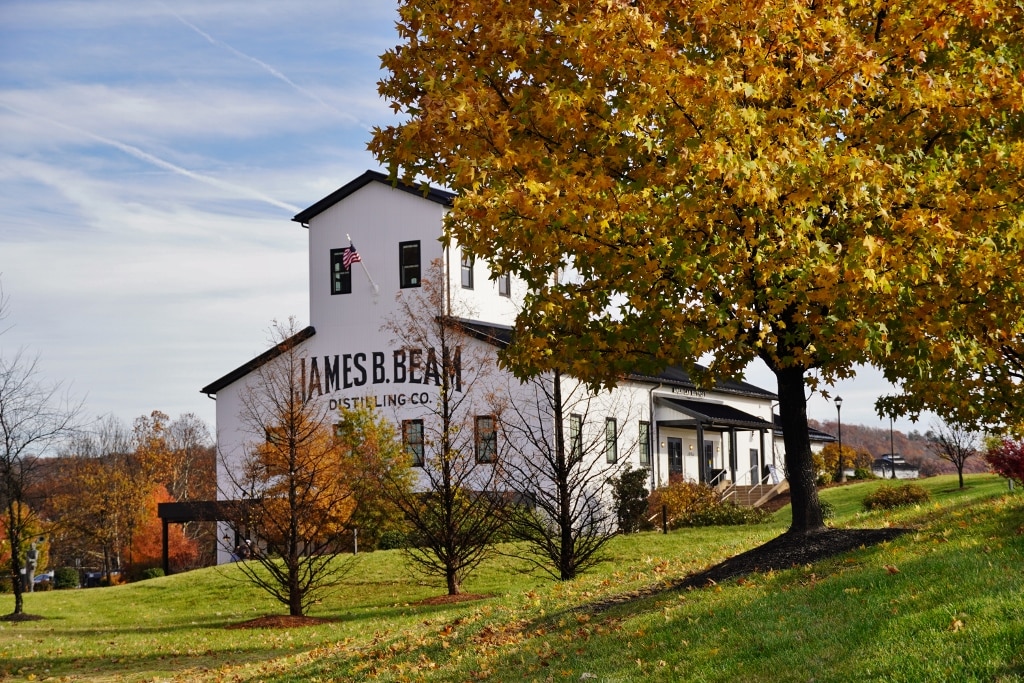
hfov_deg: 28.1
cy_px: 342
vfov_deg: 18.9
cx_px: 512
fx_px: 2048
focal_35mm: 72
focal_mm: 48
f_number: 5.6
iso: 100
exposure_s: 1/320
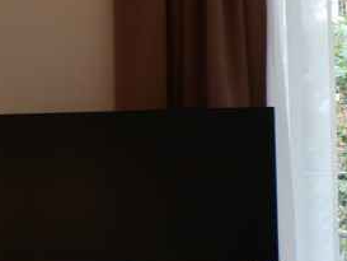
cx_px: 744
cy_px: 100
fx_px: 1544
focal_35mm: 154
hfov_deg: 11.3
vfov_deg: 9.6
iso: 200
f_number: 3.5
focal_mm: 14
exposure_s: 1/60
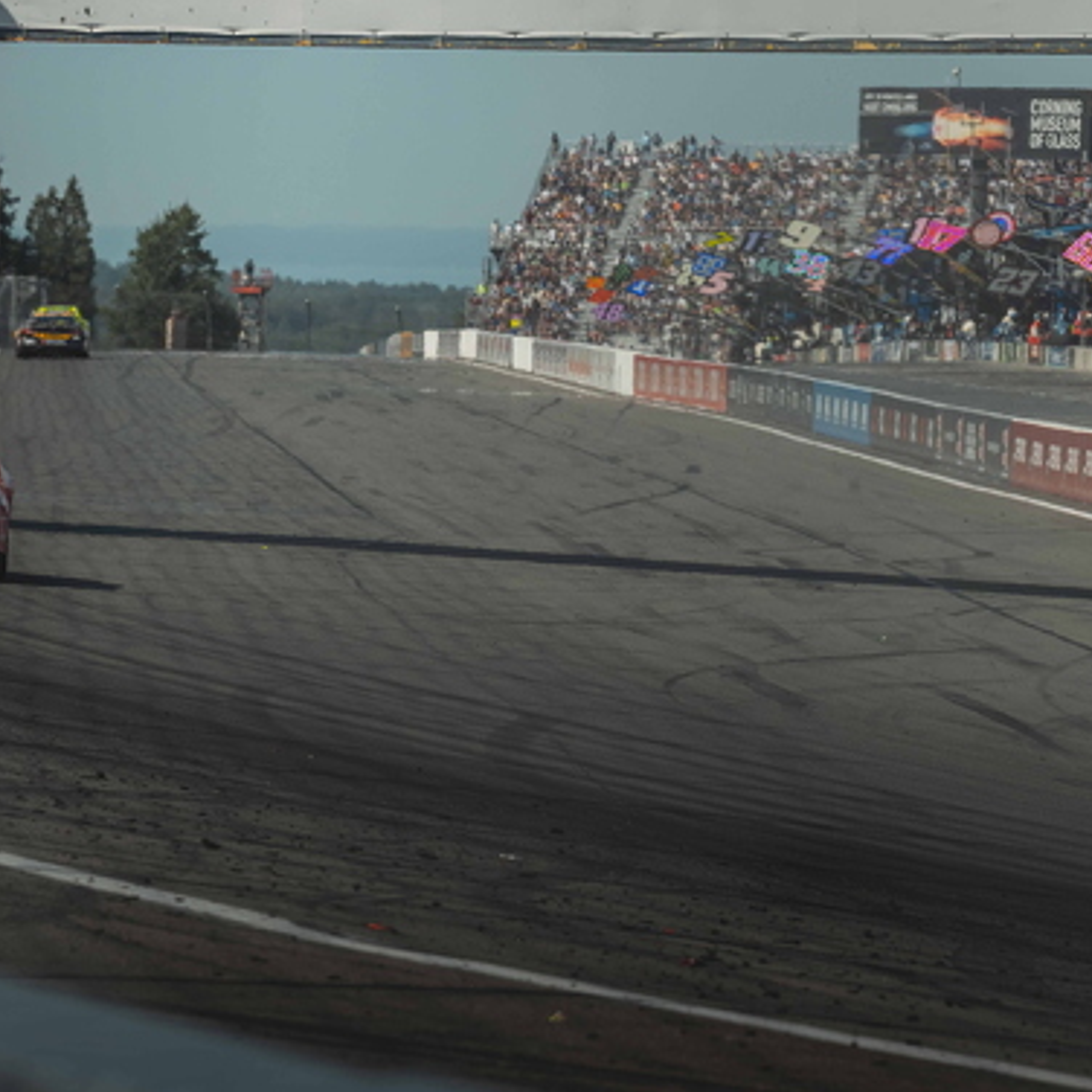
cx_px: 395
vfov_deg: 4.9
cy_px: 479
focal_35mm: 358
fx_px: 12777
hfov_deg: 4.9
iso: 100
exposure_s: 1/500
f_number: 9
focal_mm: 200
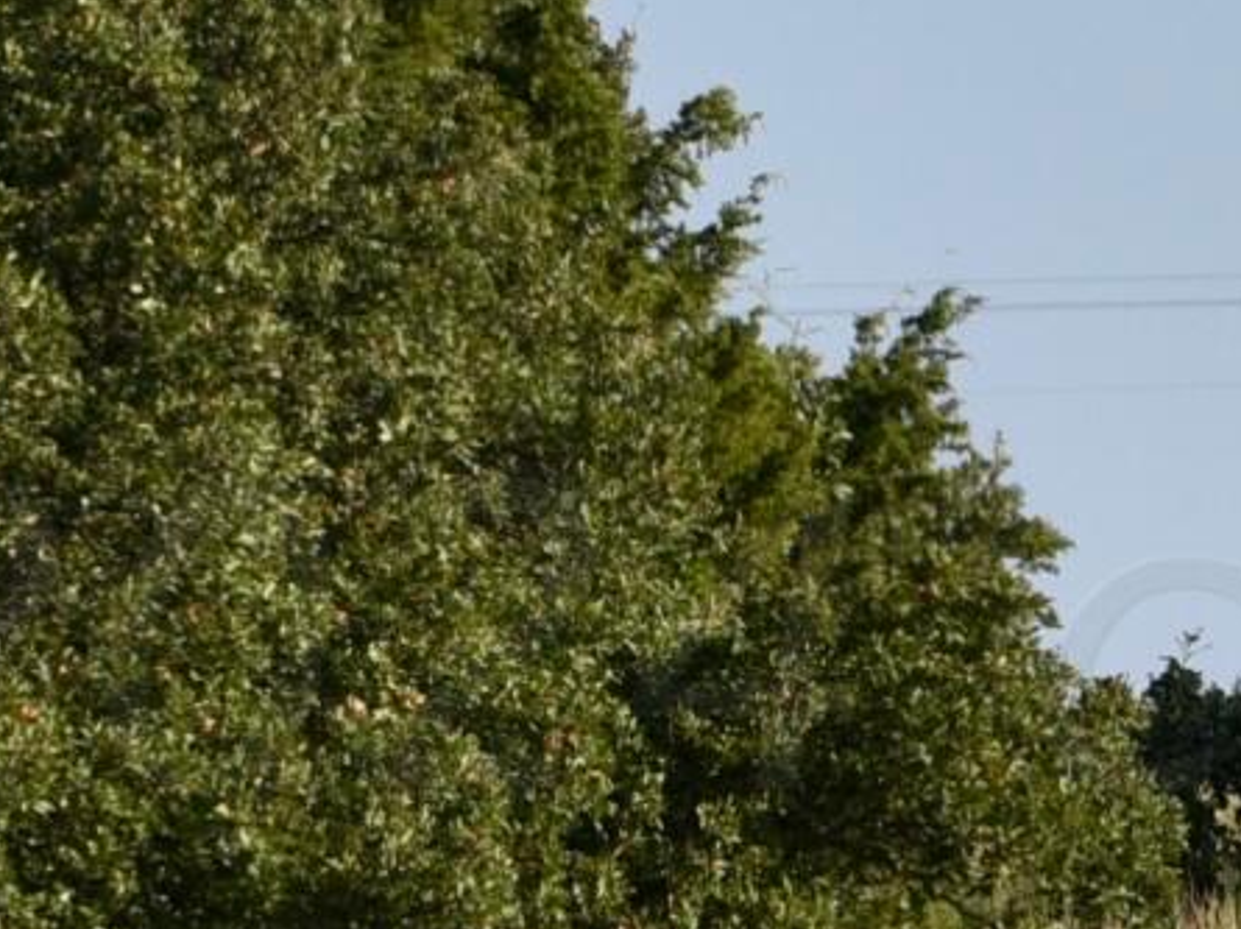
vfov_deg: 1.1
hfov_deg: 1.5
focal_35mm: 1363
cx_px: 2808
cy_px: 672
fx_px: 48825
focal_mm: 210
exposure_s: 1/2000
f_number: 5.6
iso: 400
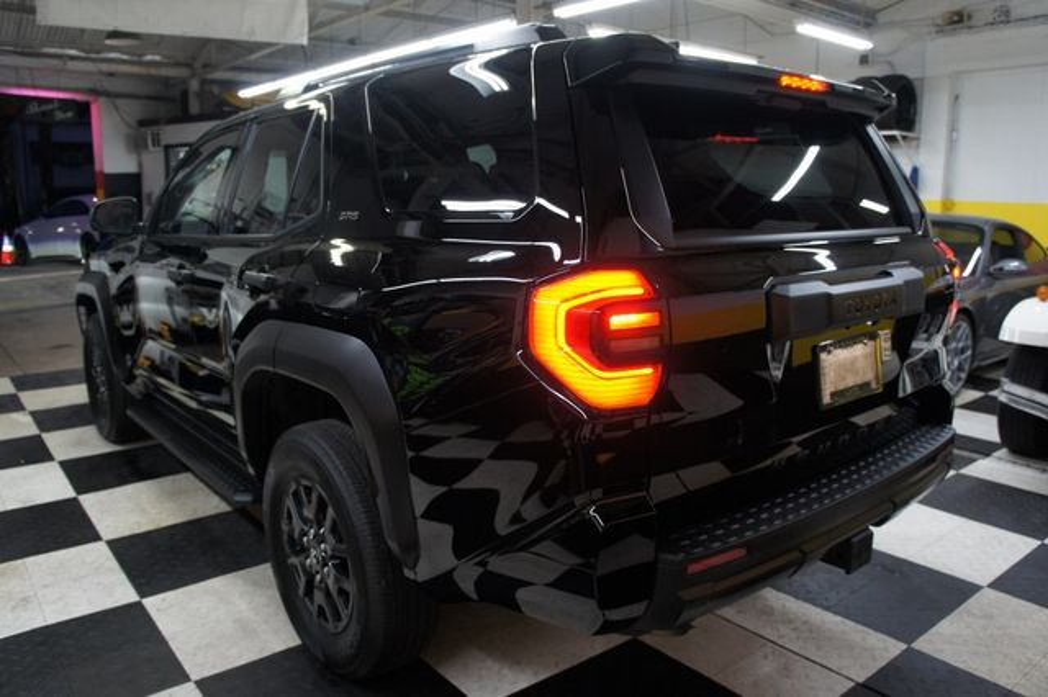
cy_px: 348
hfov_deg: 67.4
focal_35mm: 27
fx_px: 786
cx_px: 524
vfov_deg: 47.9
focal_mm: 18
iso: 320
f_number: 3.5
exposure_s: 1/30
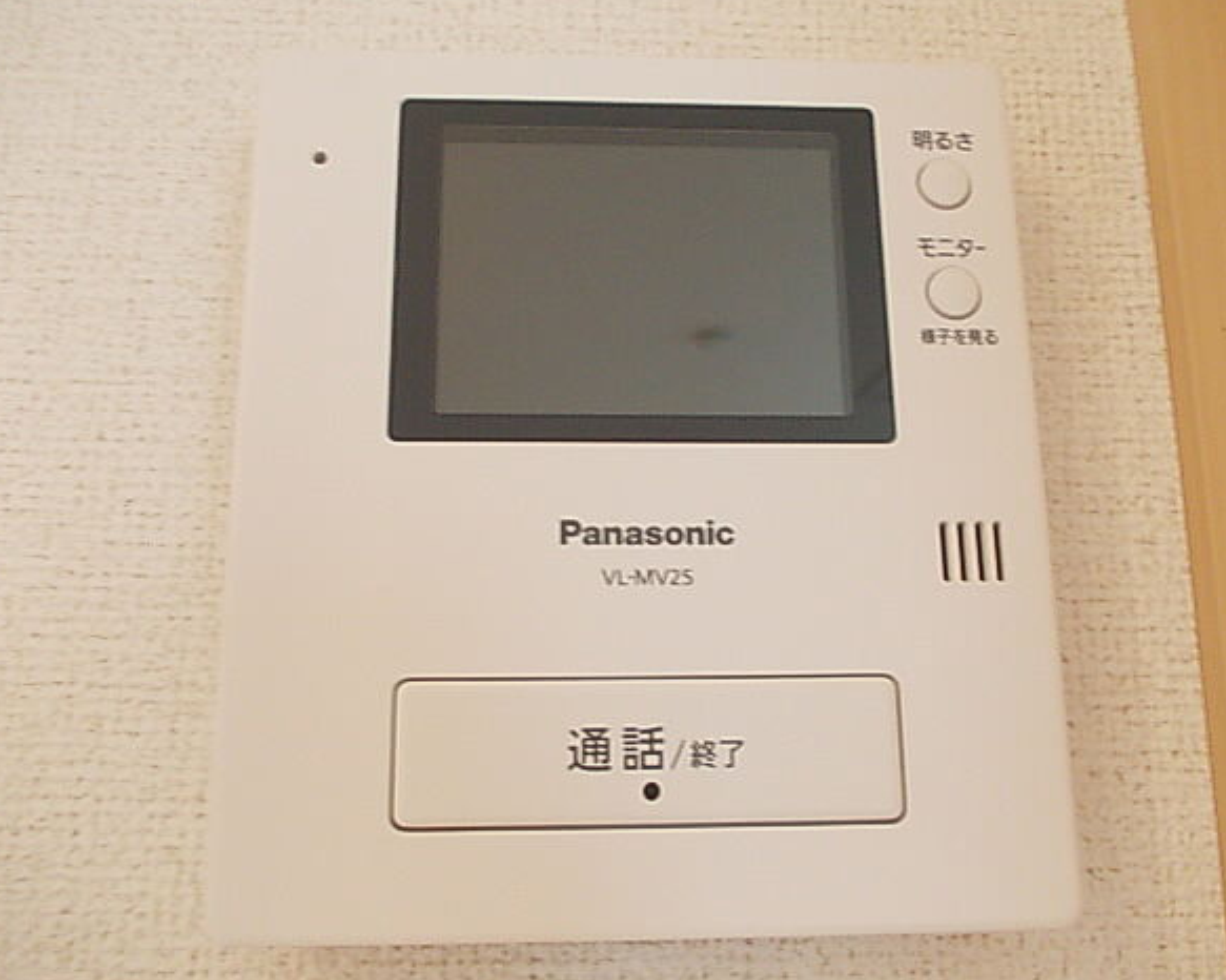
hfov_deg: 58.8
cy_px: 479
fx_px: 1088
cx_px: 612
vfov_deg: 48.5
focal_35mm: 30
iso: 200
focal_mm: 4
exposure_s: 1/13
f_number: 2.7
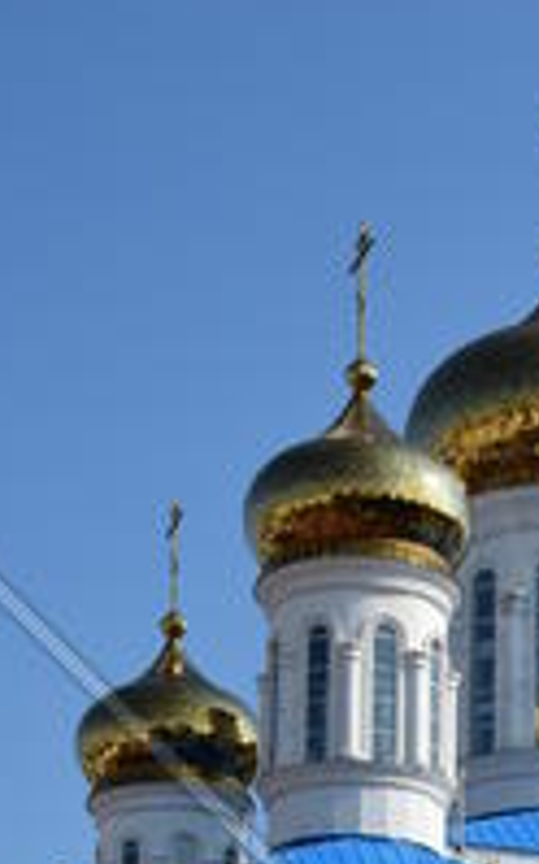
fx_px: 3156
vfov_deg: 14.9
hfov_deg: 9.7
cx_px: 541
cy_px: 1133
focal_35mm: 134
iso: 100
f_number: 11
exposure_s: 1/160
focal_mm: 30
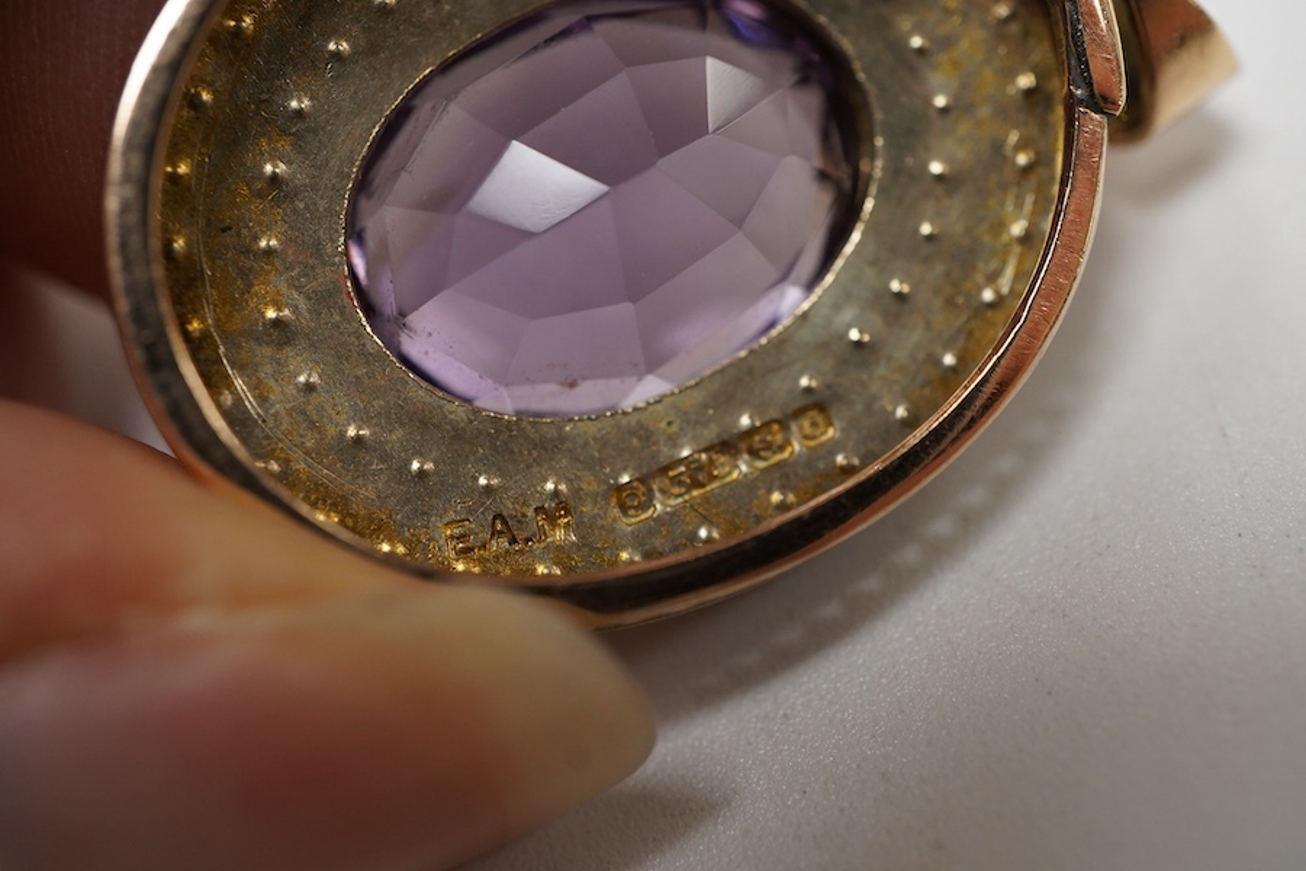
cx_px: 653
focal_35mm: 45
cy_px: 436
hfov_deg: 43.6
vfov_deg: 29.9
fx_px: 1632
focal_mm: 30
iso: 1250
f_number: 10
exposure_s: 1/125
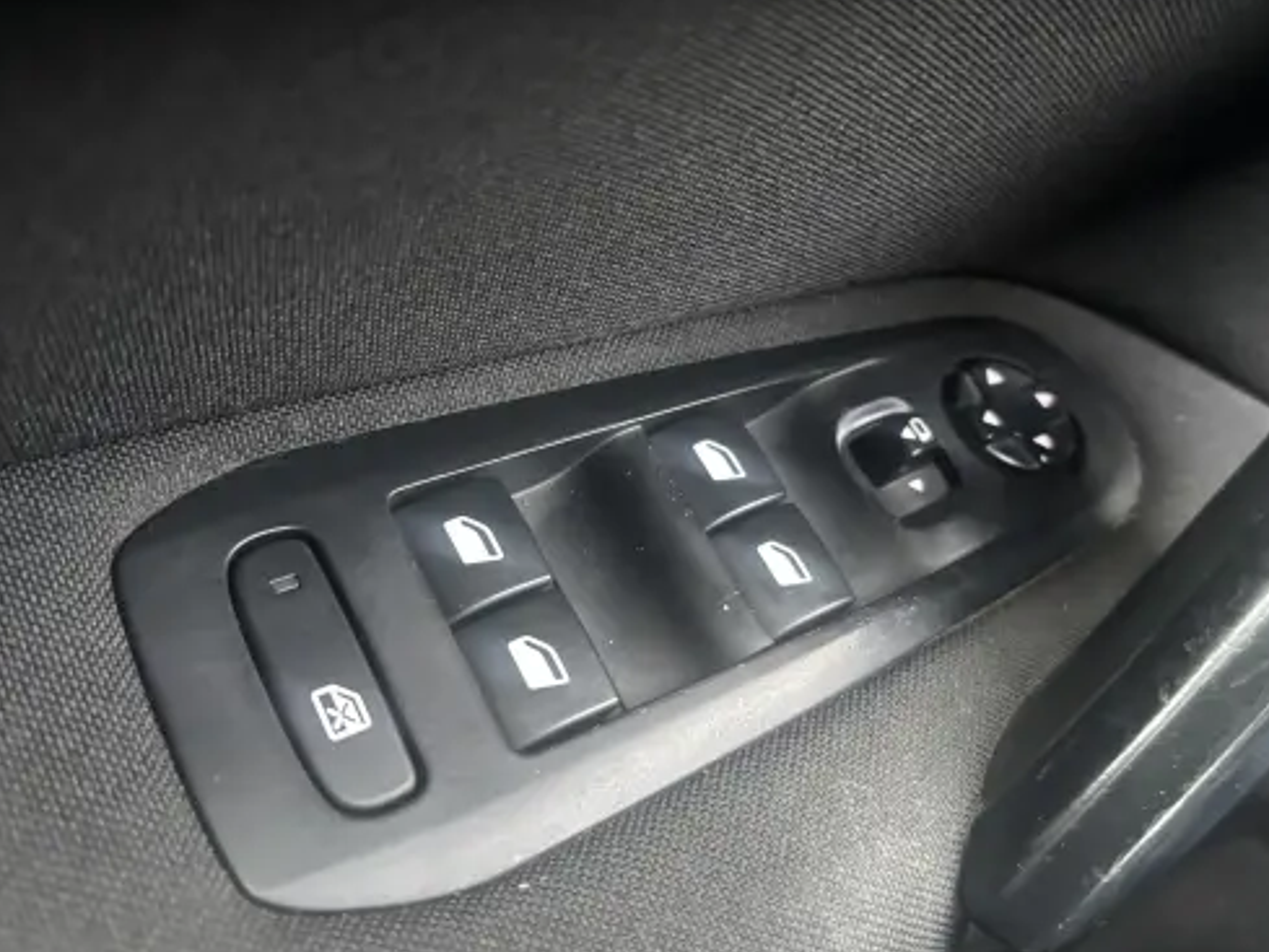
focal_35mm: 34
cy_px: 418
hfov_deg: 53.9
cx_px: 664
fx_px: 1247
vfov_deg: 41.7
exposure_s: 1/32
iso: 640
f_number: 1.6
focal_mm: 5.96
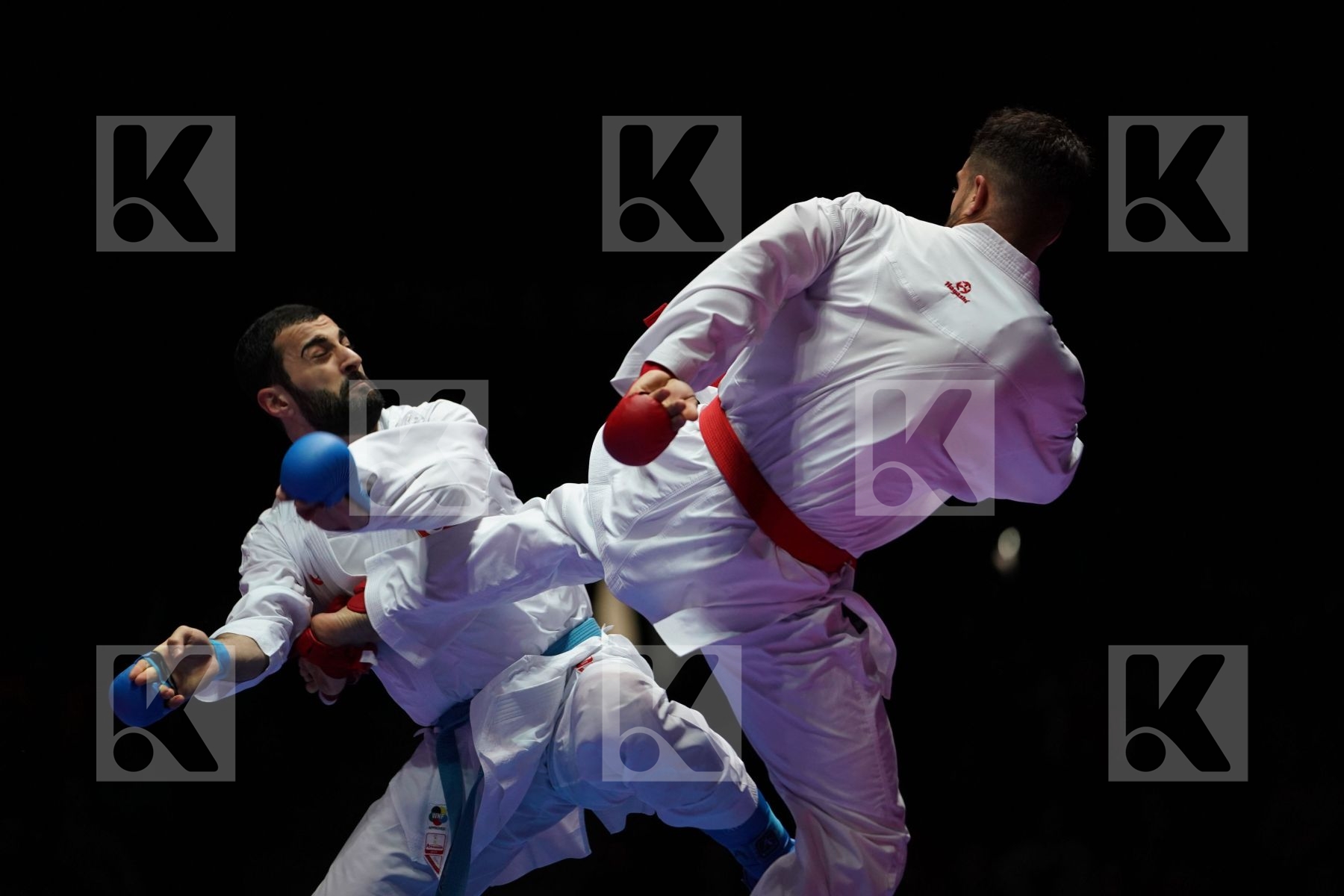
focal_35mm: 200
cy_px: 448
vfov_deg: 6.9
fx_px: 7466
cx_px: 672
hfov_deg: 10.3
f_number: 2.8
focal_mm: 200
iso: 2000
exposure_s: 1/1000
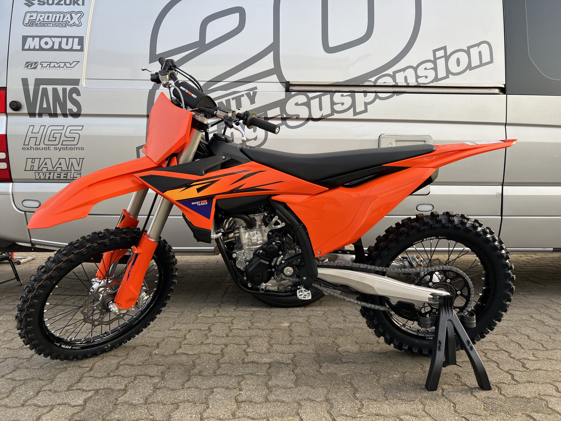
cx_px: 280
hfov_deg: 67.3
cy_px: 210
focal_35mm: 26
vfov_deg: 53.1
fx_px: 421
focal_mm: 5.7
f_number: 1.5
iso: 50
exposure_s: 1/476
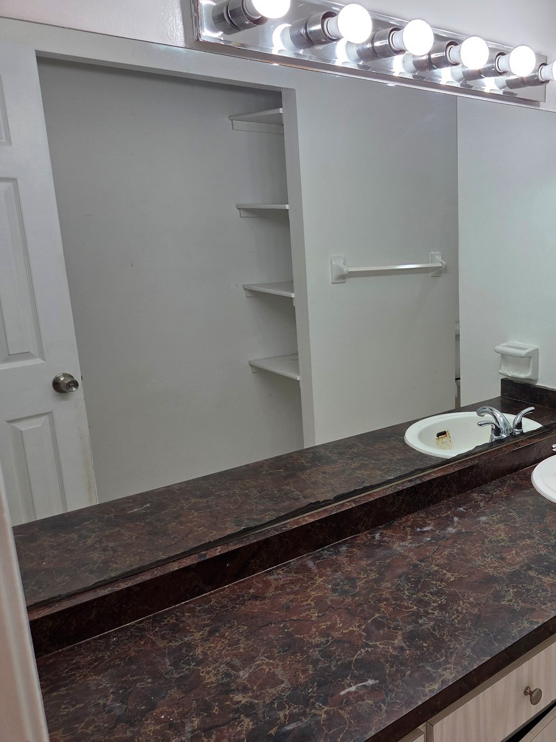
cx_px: 490
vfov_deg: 58.4
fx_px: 664
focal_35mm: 31
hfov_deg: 42.1
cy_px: 371
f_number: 1.8
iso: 40
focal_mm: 5.4
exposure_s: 1/120
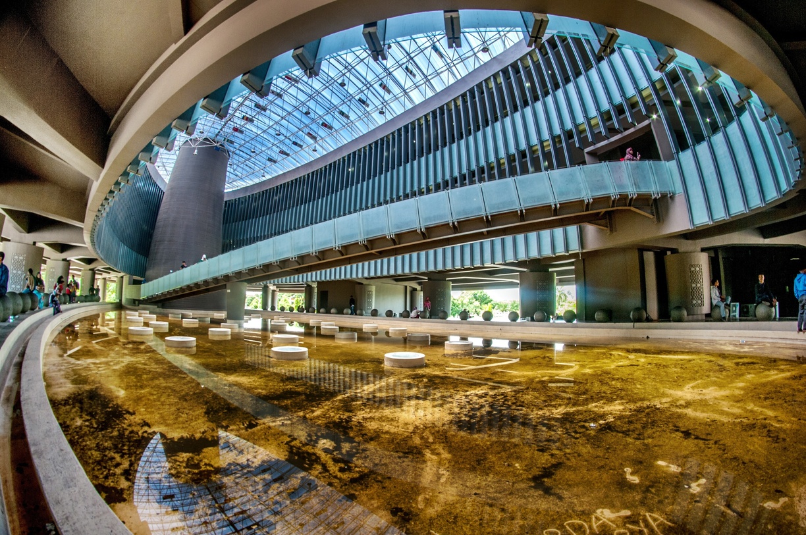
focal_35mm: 12
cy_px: 268
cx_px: 403
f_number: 8
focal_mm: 8
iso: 200
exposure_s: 1/15
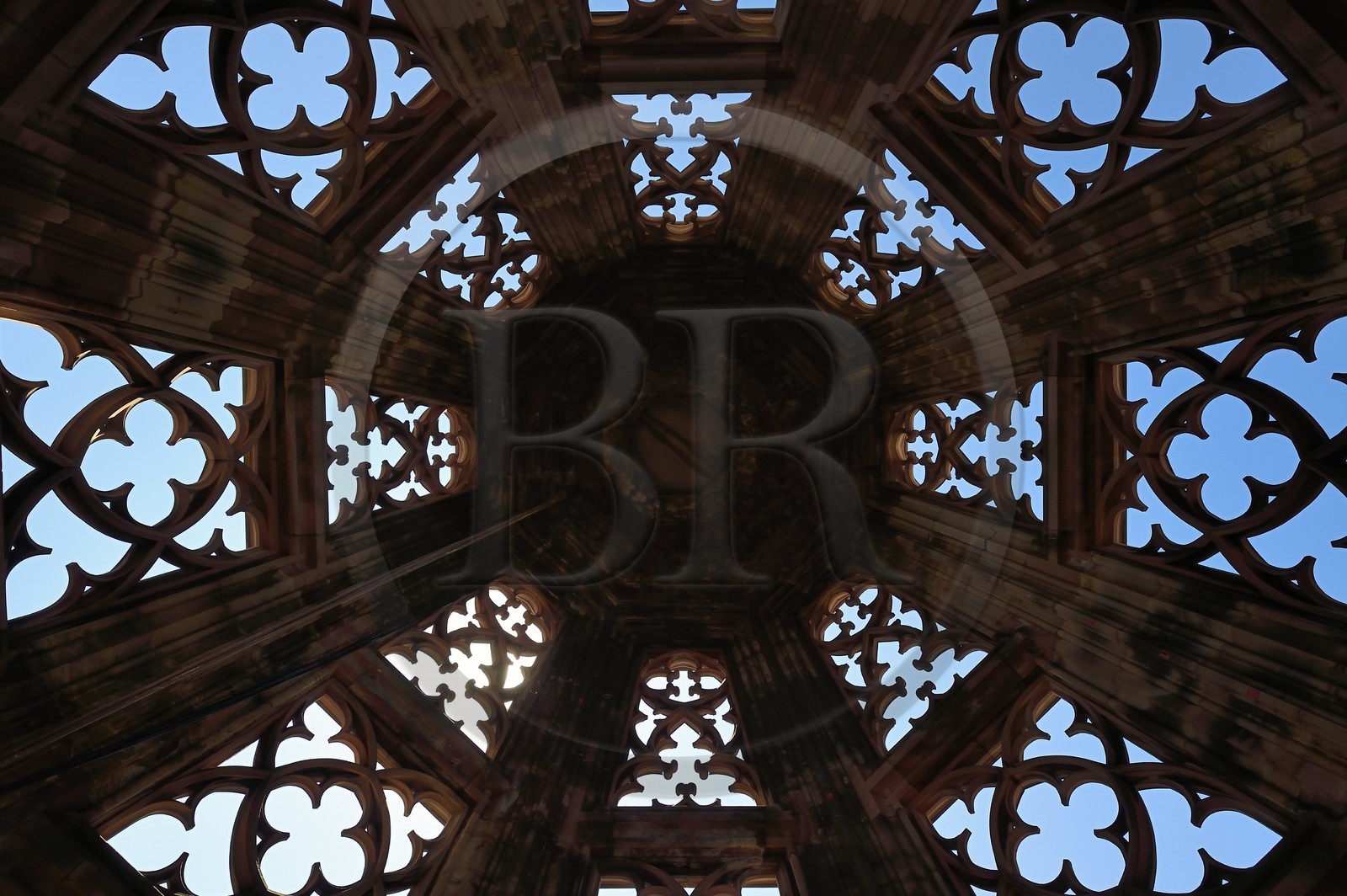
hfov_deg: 104.3
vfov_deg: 81.1
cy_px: 448
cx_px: 674
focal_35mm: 14
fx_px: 523
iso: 200
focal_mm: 14
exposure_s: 1/200
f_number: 9
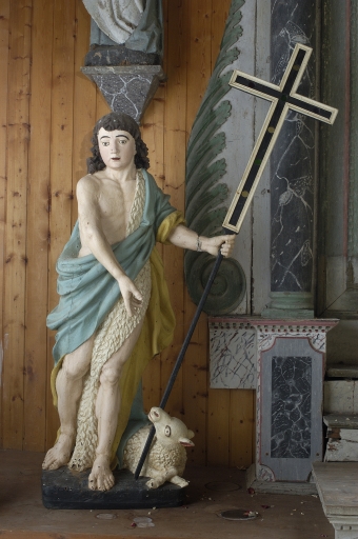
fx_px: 763
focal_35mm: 51
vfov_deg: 38.9
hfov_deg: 26.4
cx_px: 179
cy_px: 270
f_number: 14
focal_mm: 34
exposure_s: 1/2
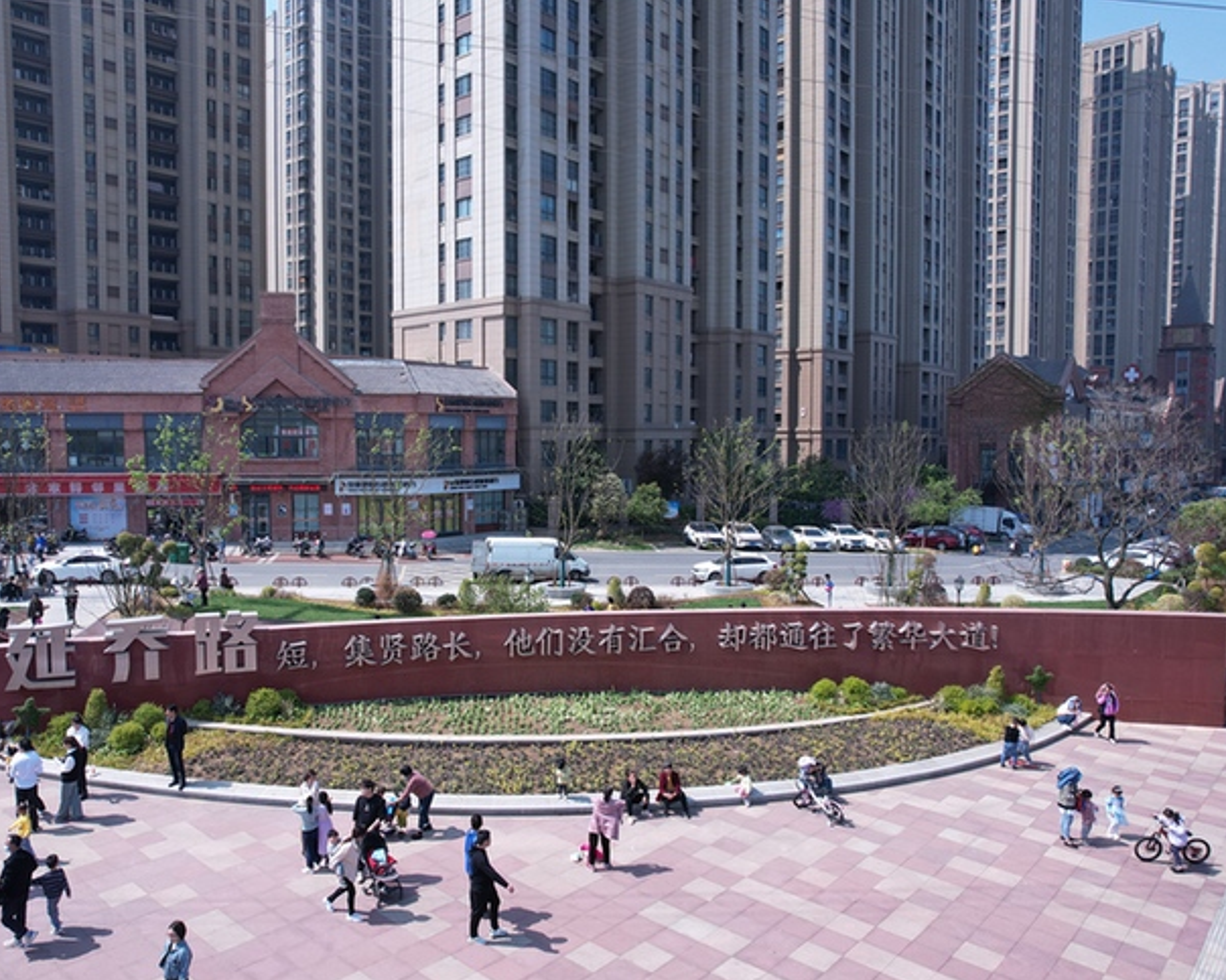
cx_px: 549
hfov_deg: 67.9
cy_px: 492
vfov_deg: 56.8
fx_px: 907
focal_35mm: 25
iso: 100
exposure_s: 1/320
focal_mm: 8.38
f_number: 2.8
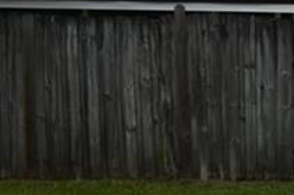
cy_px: 31
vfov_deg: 11.9
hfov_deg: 13.9
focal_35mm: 114
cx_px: 658
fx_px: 930
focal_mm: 10
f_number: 22
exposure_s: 1/40
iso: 100
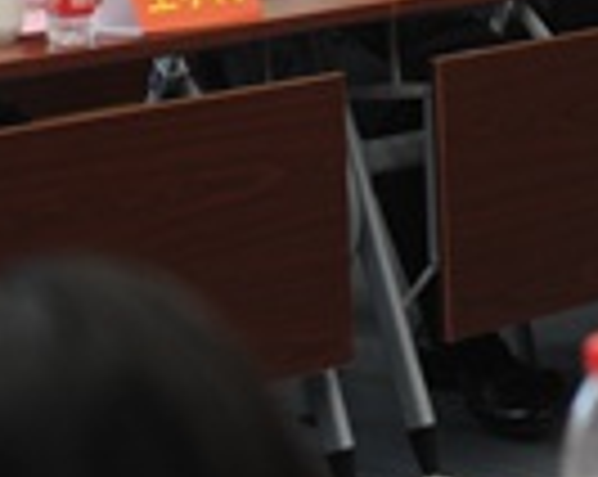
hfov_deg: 8.2
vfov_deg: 6.4
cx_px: 373
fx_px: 4188
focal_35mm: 237
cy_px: -331
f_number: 2.8
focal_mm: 56
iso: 560
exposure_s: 1/180
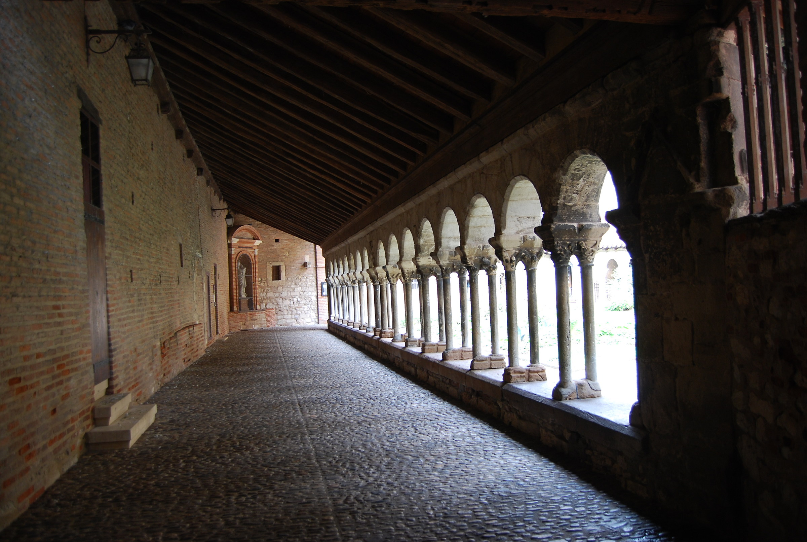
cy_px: 271
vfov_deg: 48.1
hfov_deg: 67.3
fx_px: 606
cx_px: 404
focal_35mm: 27
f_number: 3.5
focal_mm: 18
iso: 200
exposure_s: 1/15
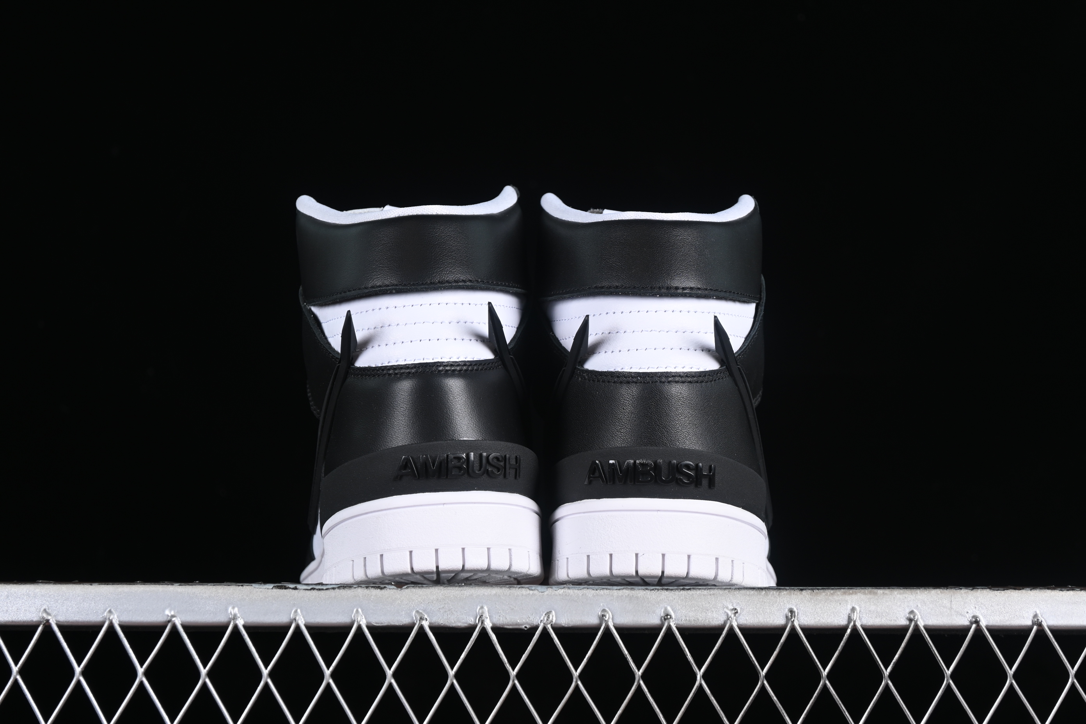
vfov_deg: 18.2
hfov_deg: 27.0
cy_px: 362
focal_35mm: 75
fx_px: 2262
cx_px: 543
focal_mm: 50
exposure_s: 1/60
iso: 160
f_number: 6.3
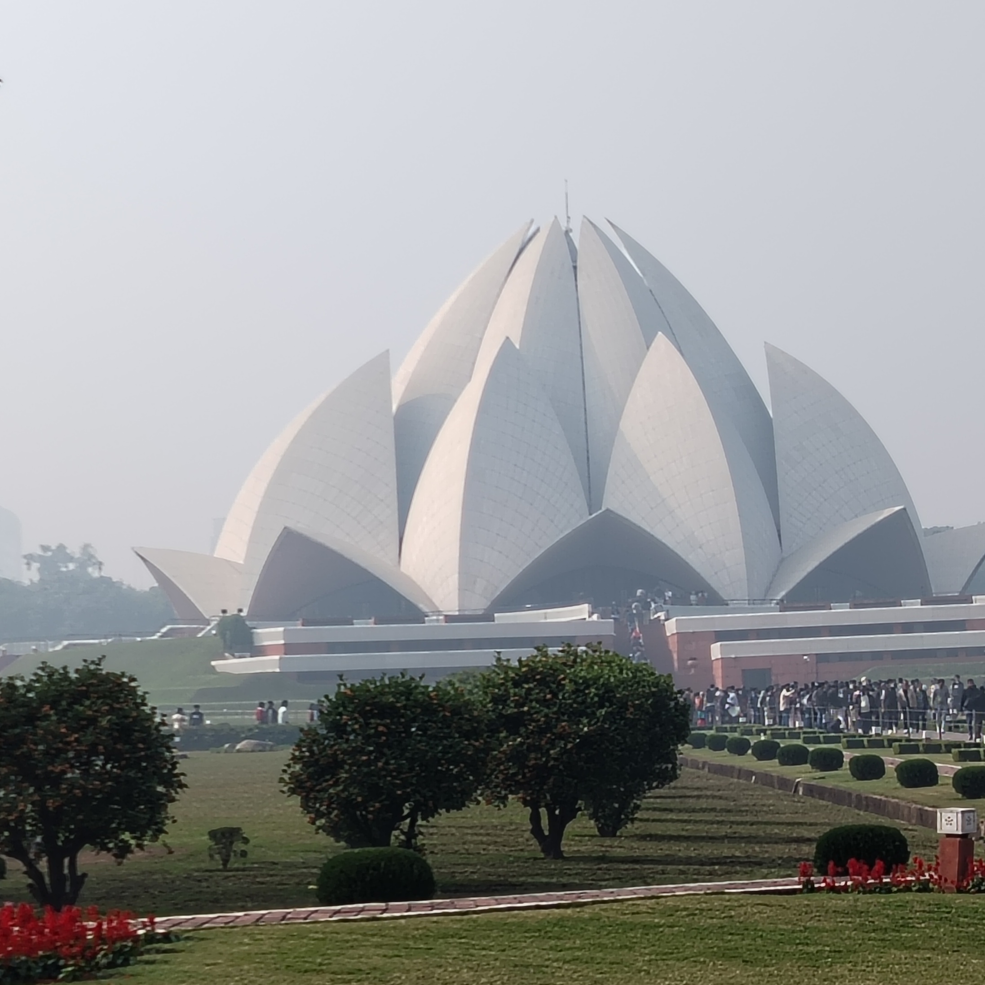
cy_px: 533
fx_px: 3477
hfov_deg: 15.9
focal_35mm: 108
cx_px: 862
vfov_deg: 16.1
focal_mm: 5.25
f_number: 1.75
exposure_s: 1/804
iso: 100
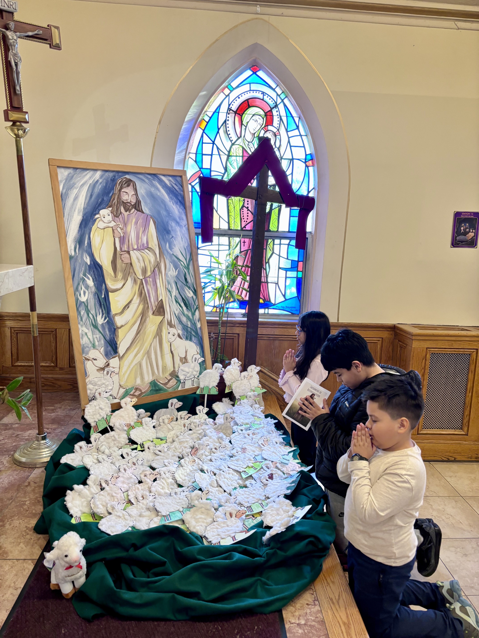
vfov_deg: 67.3
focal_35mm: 26
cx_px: 240
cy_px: 319
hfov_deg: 53.1
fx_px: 480
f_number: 1.6
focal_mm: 5.96
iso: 160
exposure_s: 1/60
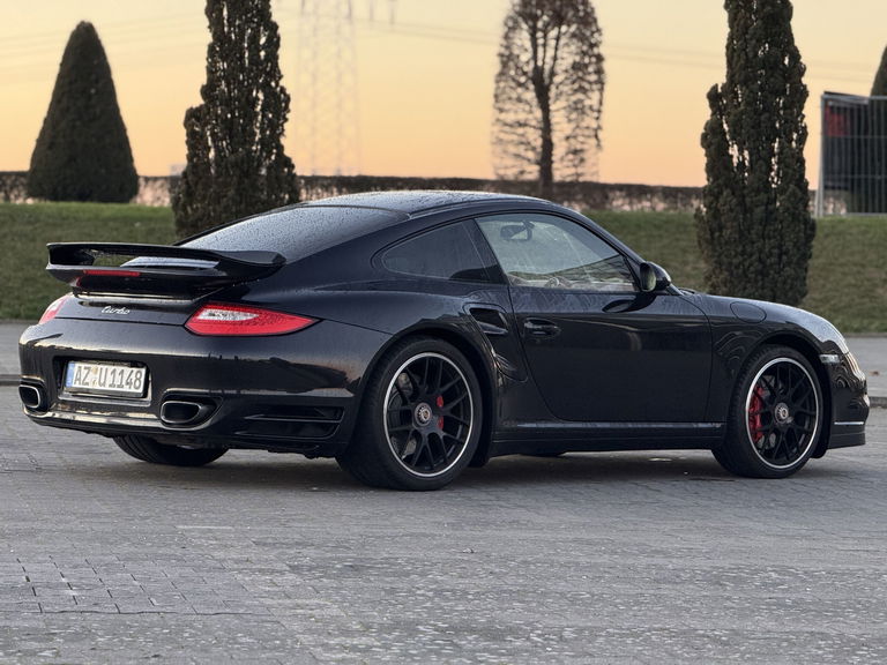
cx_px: 444
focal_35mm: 120
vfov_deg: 12.3
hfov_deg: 16.4
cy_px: 332
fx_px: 3075
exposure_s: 1/99
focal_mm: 15.66
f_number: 2.8
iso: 160
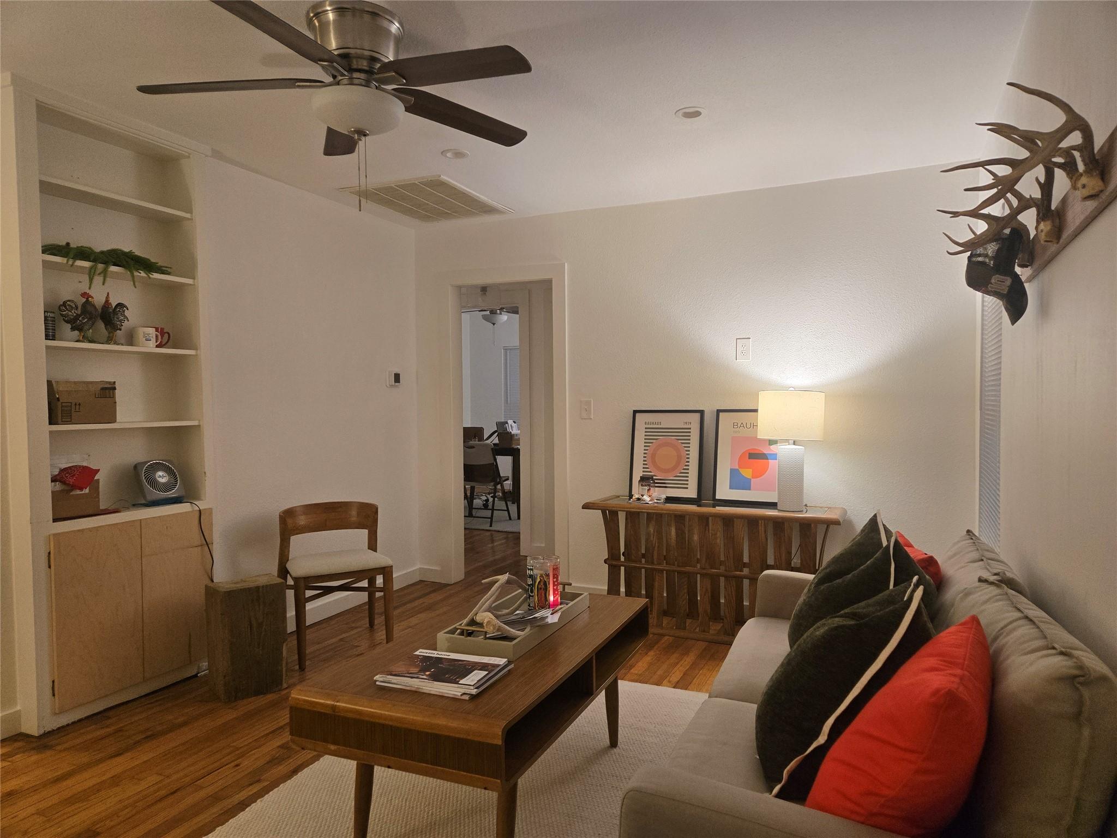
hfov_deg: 73.9
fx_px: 742
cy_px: 419
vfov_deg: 58.9
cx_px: 558
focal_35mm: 23
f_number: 1.8
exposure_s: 1/120
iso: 250
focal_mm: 5.4
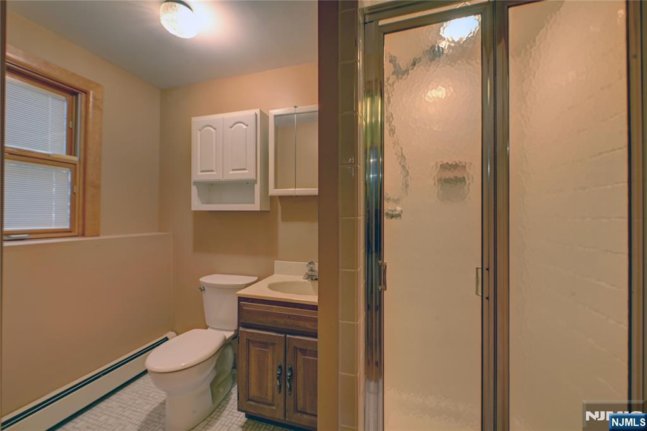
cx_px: 324
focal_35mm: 14
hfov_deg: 104.3
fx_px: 252
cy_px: 216
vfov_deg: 81.2
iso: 640
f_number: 9
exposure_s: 1/4
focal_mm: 14
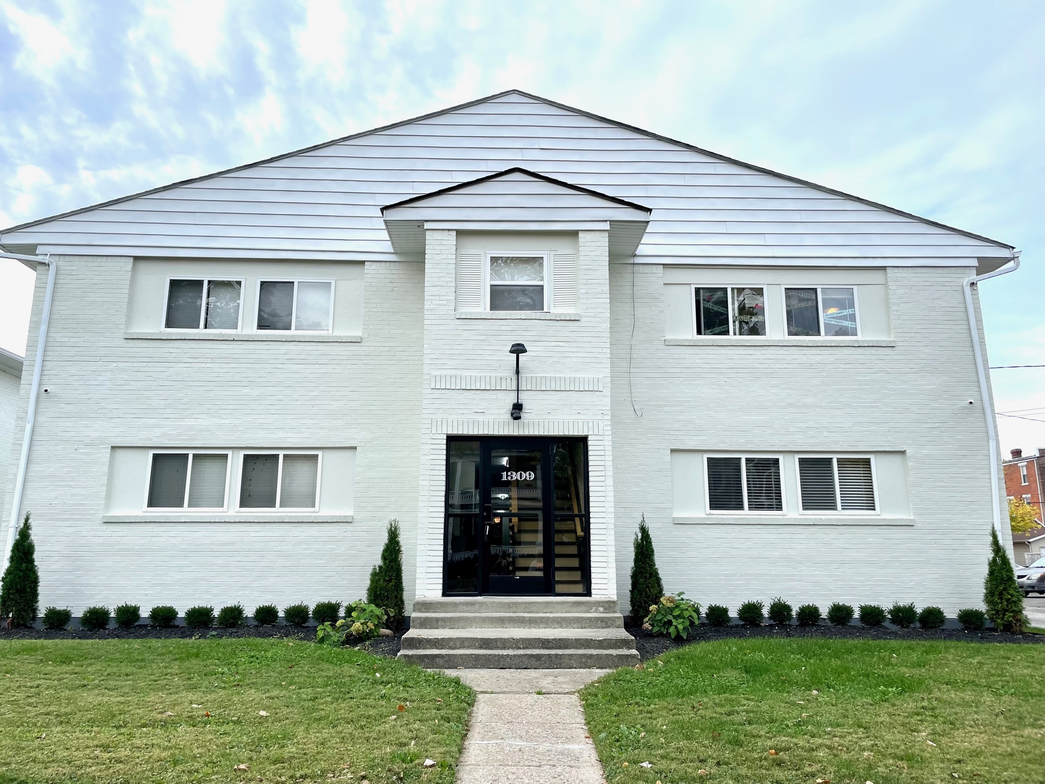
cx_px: 522
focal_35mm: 26
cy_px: 392
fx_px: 785
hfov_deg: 67.3
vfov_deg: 53.1
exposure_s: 1/1072
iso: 32
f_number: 1.6
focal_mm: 4.2
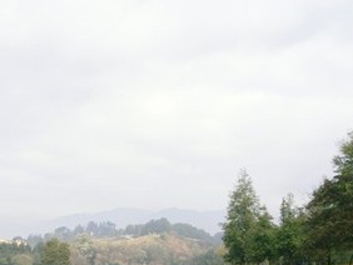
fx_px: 633
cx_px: 143
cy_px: 231
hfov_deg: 31.1
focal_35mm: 62
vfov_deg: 23.2
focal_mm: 5.8
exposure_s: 1/60
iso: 80
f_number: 5.6
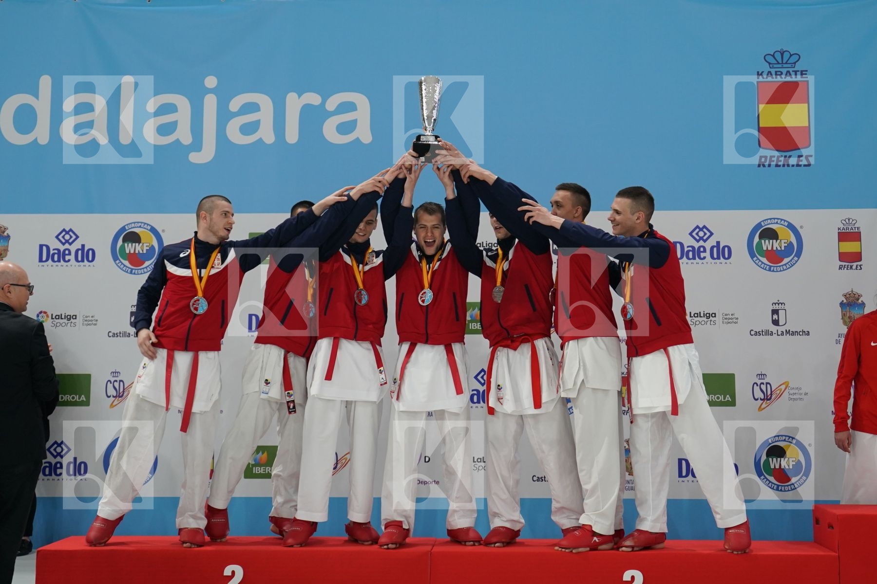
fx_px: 1267
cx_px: 438
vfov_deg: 26.0
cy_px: 292
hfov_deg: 38.2
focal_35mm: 52
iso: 800
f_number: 2.8
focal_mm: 35
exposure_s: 1/250
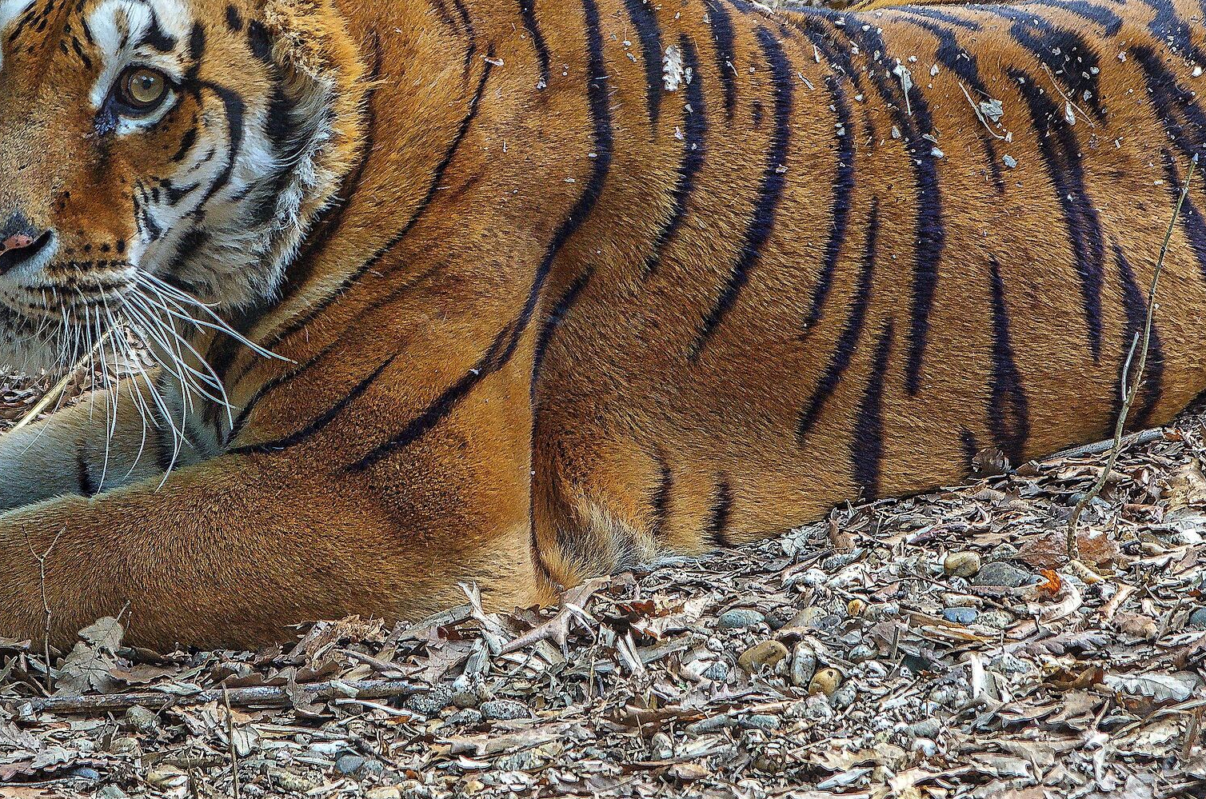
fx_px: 4948
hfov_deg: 13.9
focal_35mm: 148
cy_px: 174
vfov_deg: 9.2
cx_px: 540
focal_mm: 62
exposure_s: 1/100
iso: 400
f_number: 5
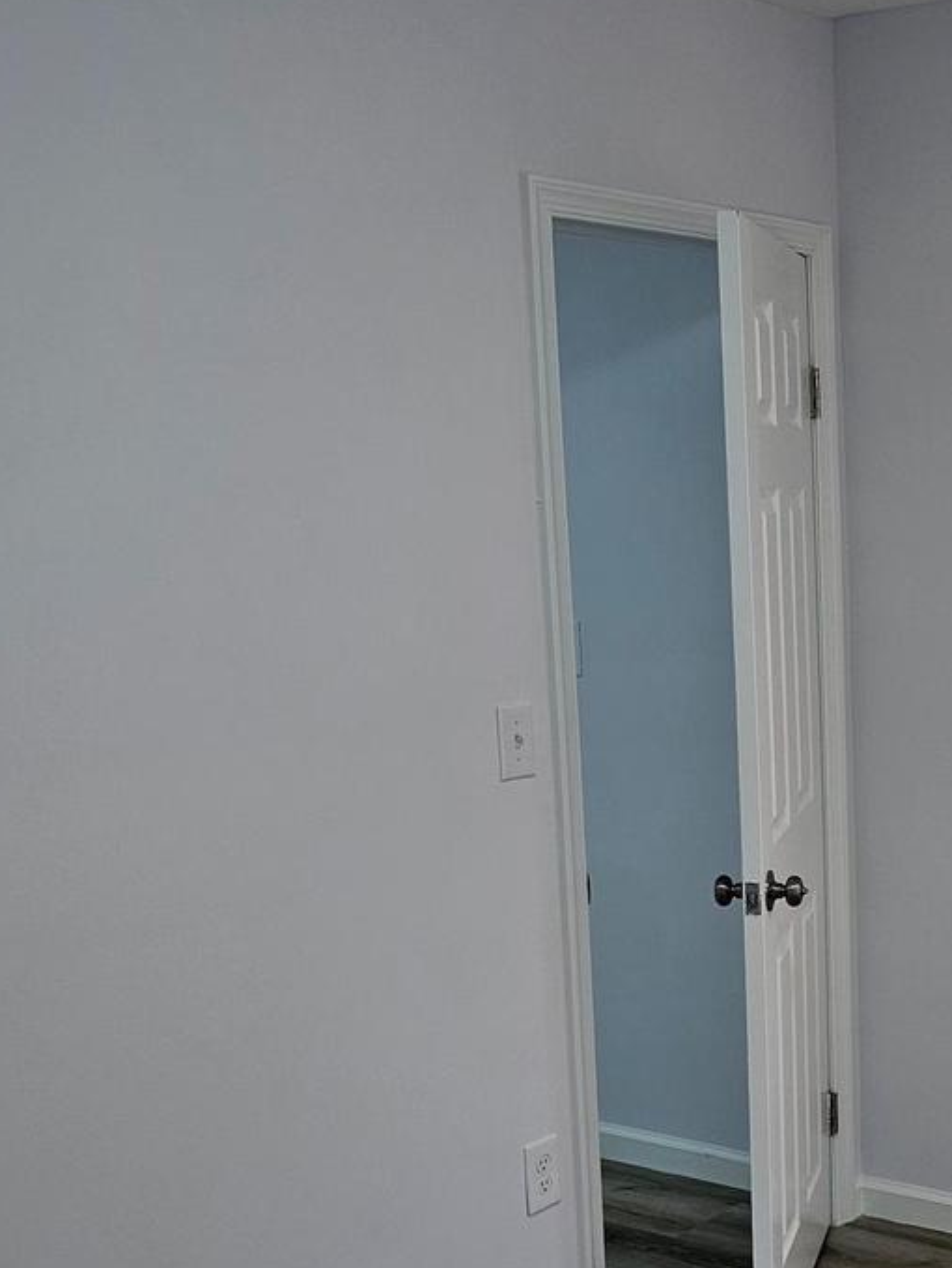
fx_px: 1905
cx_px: 965
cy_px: 900
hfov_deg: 26.5
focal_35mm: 52
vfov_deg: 36.2
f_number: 1.7
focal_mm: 6.3
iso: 100
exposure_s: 1/120
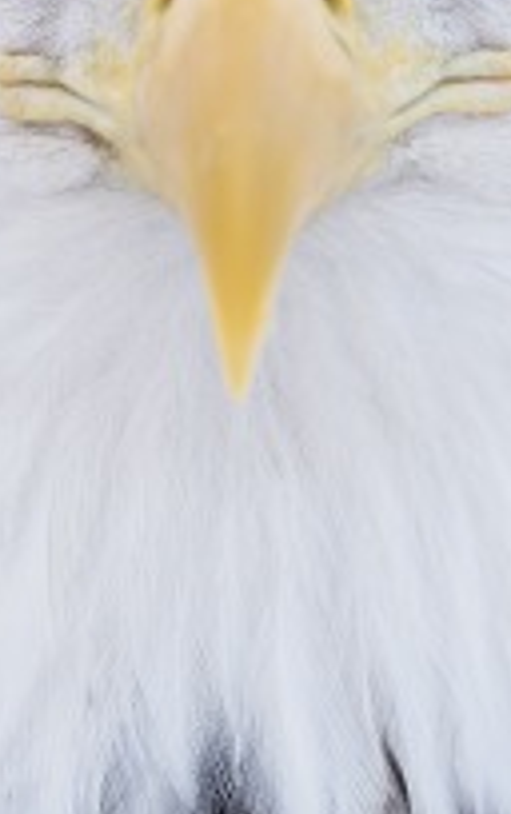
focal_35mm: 1677
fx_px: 37262
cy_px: 361
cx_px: 351
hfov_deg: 0.8
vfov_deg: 1.3
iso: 1250
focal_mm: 420
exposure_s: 1/1000
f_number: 4
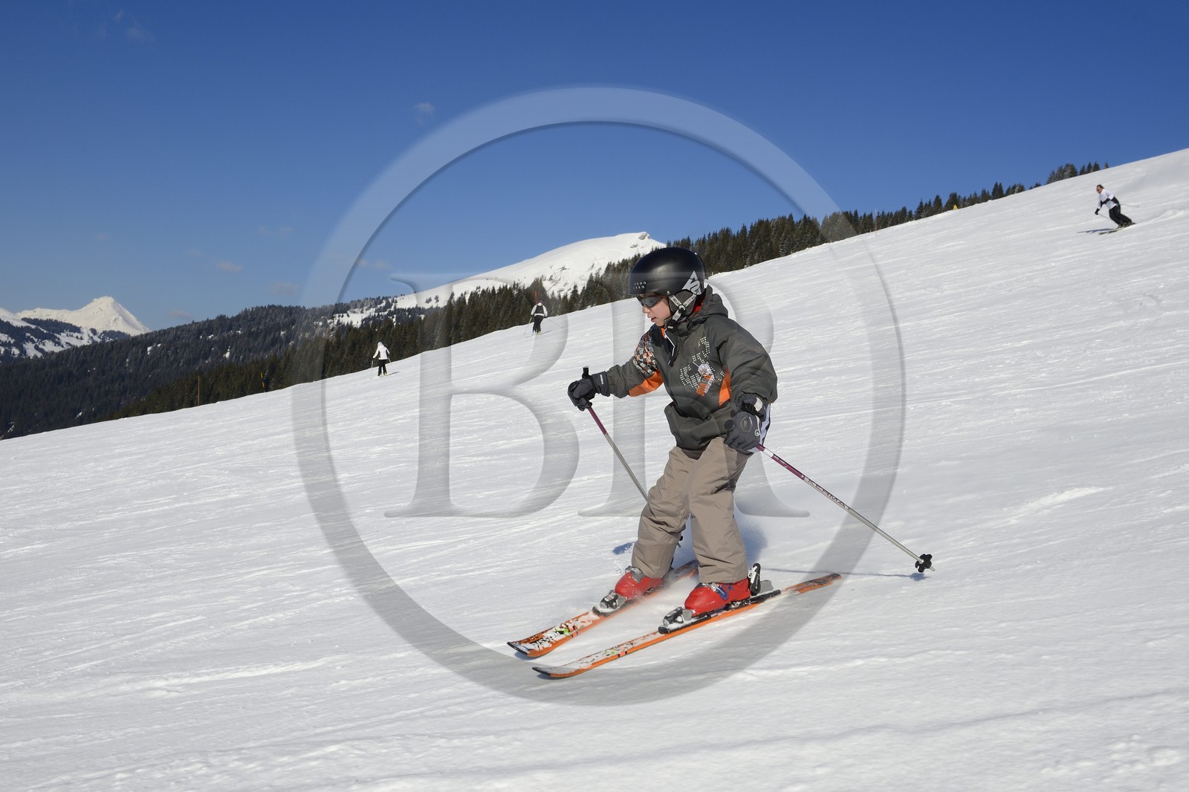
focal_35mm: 29
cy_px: 396
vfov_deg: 44.9
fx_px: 958
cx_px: 594
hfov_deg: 63.7
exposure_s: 1/800
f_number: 10
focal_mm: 29
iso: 200
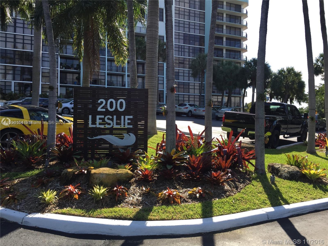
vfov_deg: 48.2
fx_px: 275
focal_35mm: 29
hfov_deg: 61.7
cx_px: 164
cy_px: 123
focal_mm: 4.15
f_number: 2.2
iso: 32
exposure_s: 1/807
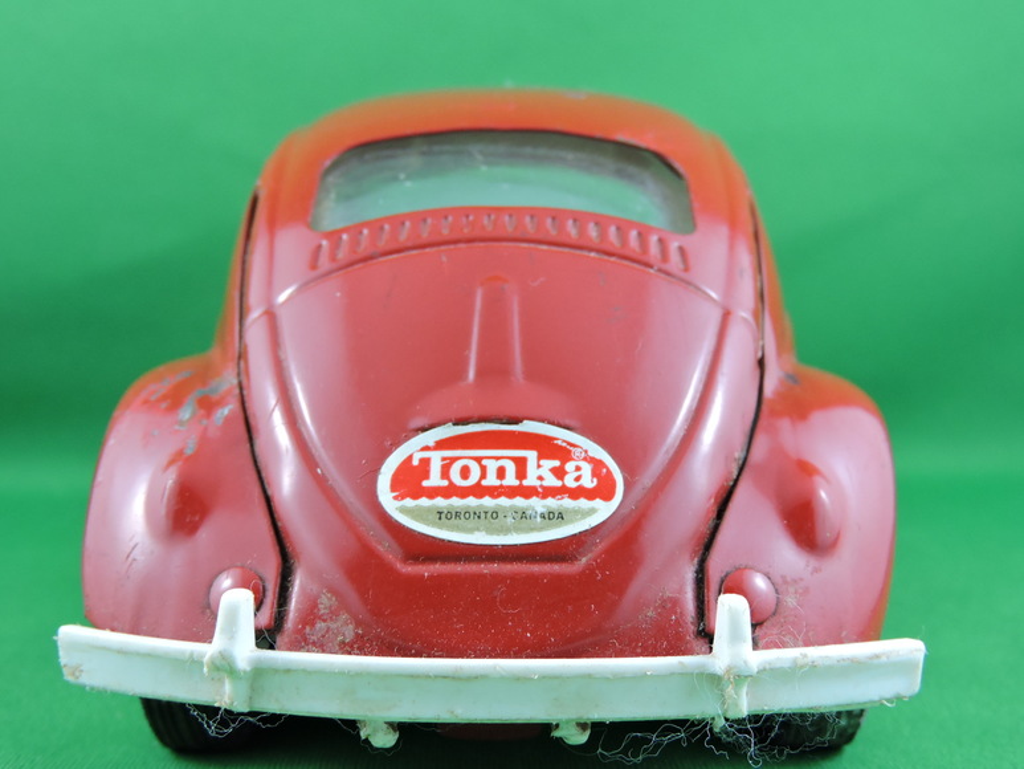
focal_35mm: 50
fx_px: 1479
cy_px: 384
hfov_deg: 38.2
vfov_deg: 29.1
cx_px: 512
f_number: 4
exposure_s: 1/30
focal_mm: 9
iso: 220
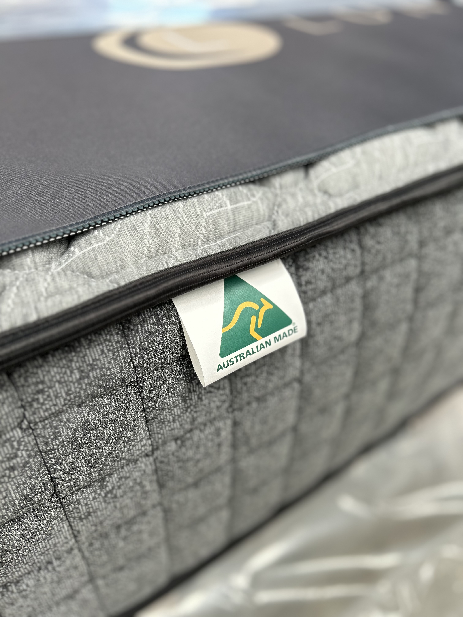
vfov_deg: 67.3
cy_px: 308
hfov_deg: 53.1
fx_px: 464
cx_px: 232
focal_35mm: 26
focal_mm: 5.7
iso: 40
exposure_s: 1/121
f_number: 1.5
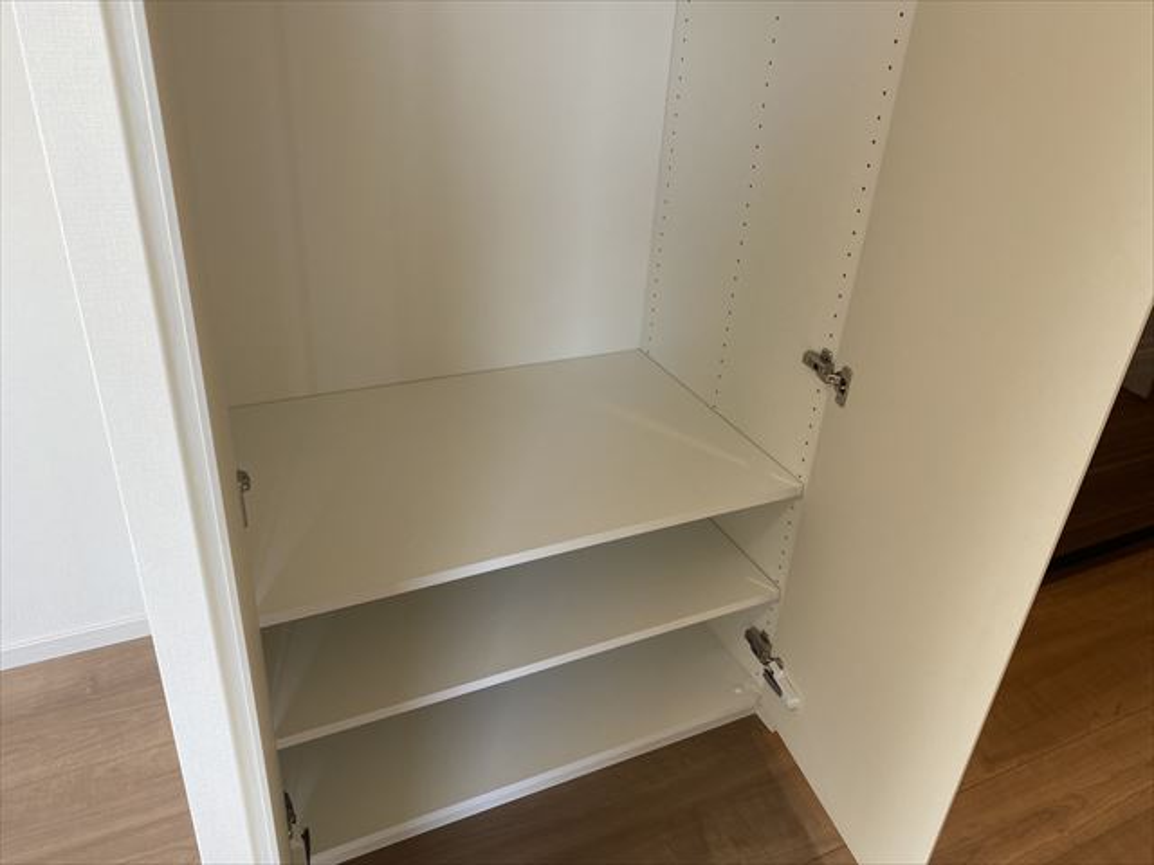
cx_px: 577
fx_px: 867
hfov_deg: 67.3
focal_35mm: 26
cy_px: 432
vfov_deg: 53.1
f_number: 1.8
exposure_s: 1/121
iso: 64
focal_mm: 4.25
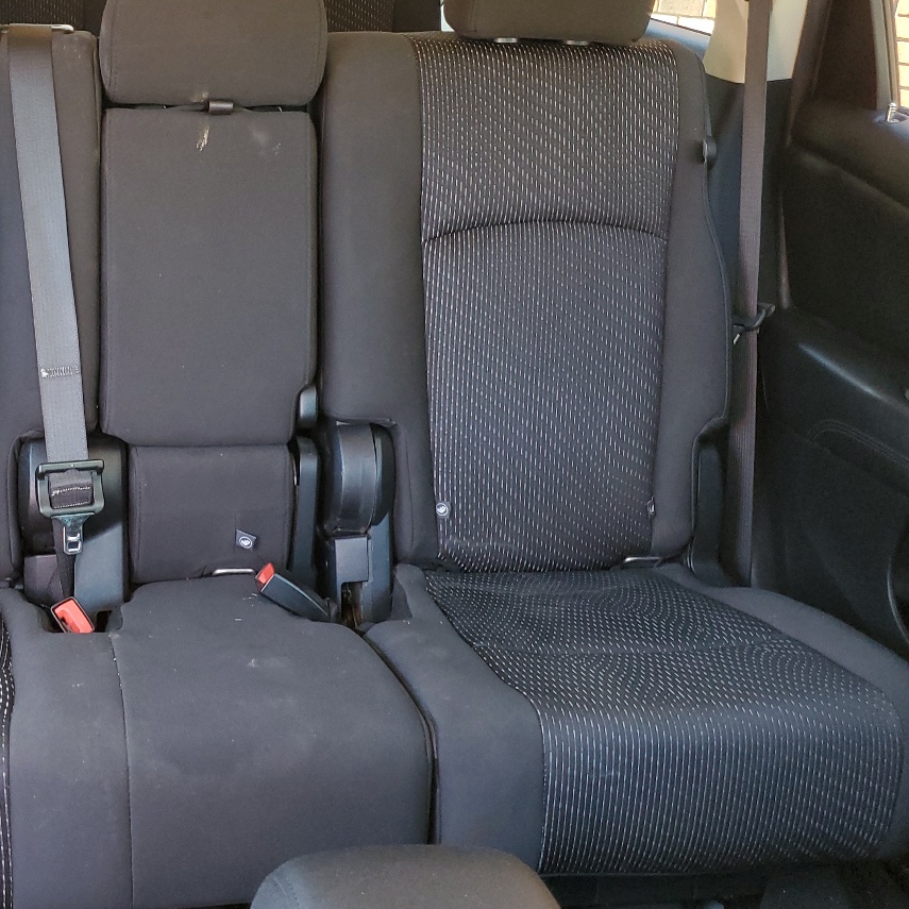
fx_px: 1277
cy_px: 372
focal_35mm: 43
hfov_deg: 37.7
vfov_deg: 39.0
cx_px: 174
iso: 116
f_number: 1.5
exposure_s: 1/60.2
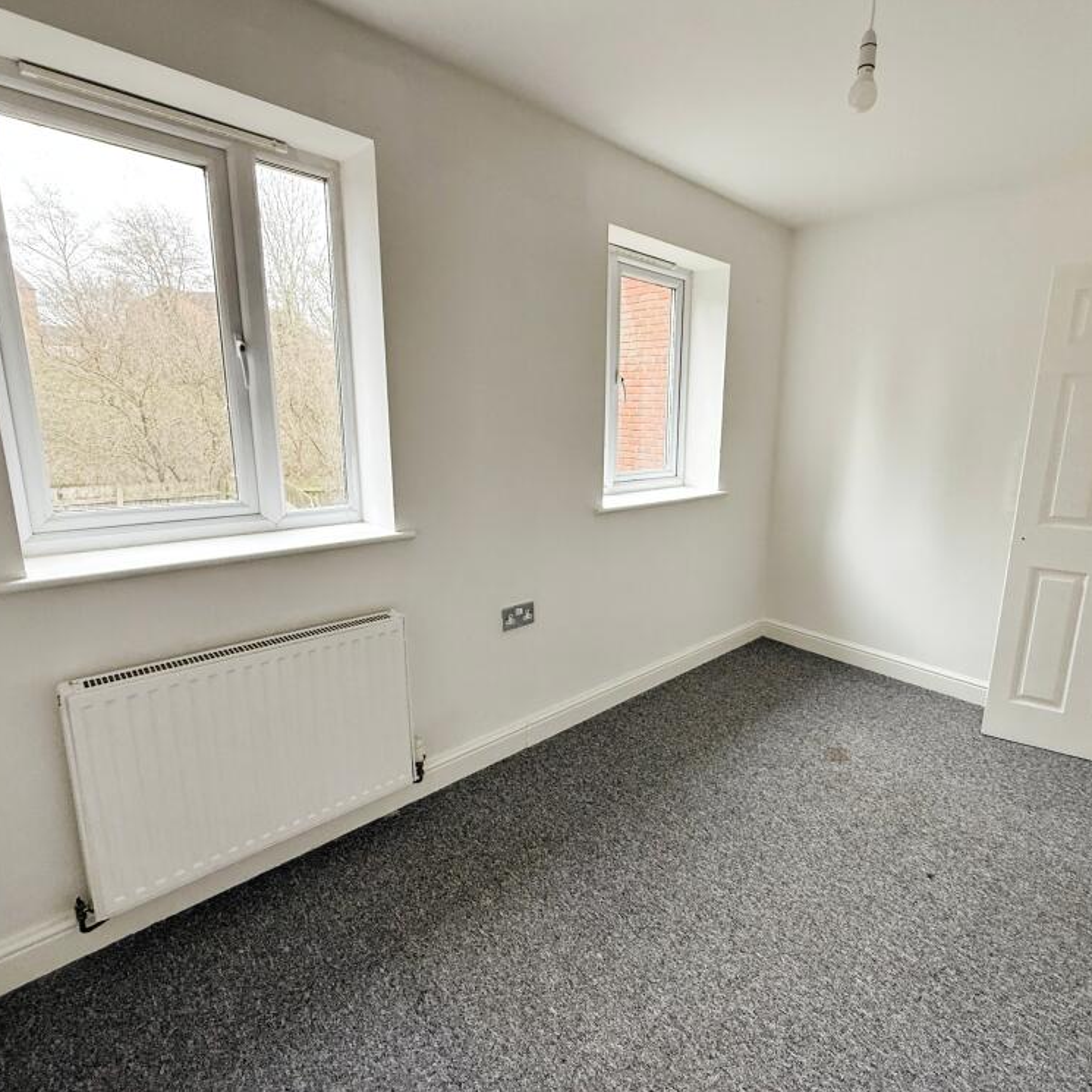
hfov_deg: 83.2
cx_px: 639
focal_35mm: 17
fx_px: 607
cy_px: 535
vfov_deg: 84.0
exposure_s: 1/99
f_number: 2.2
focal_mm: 2.22
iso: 200
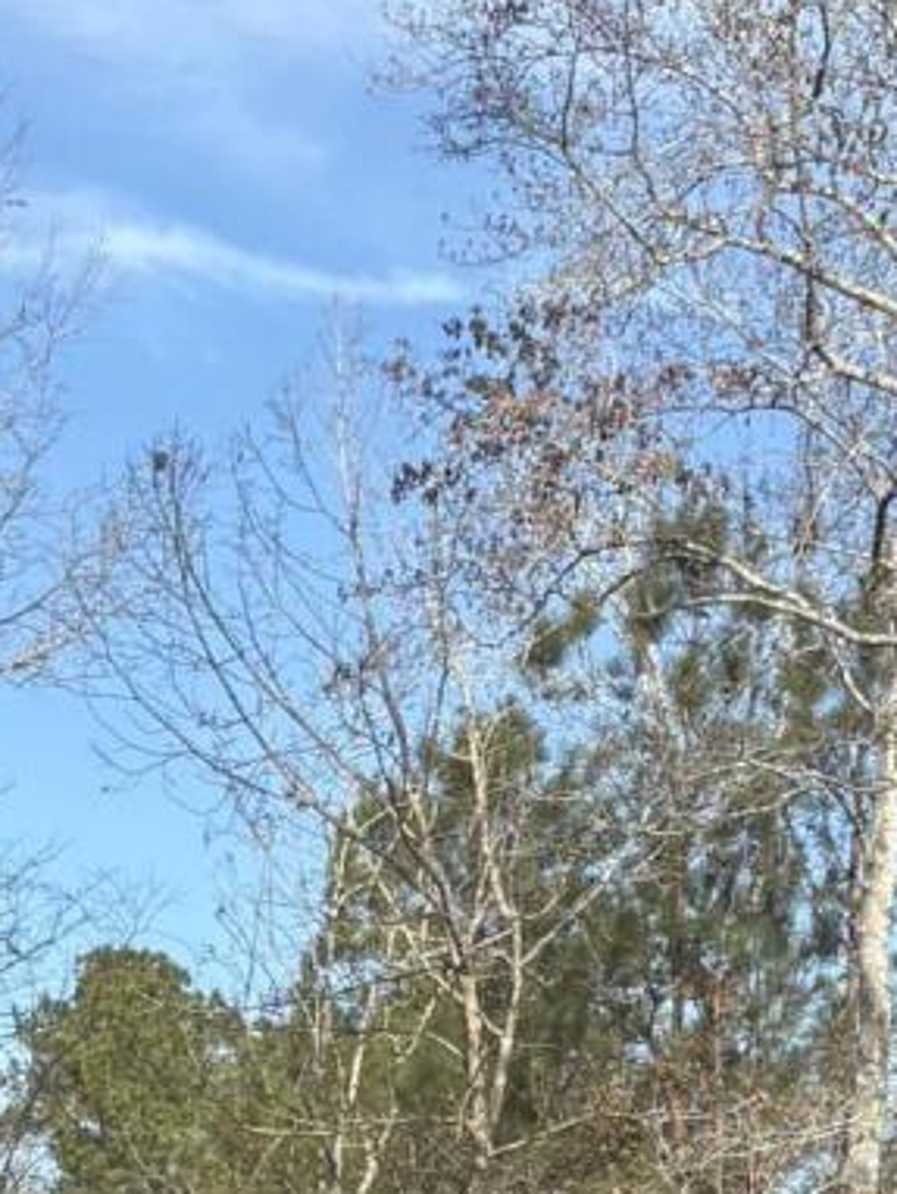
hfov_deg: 10.9
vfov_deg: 13.4
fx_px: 4694
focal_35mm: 136
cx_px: 206
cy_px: 1963
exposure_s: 1/2364
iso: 50
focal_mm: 5.96
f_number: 1.6
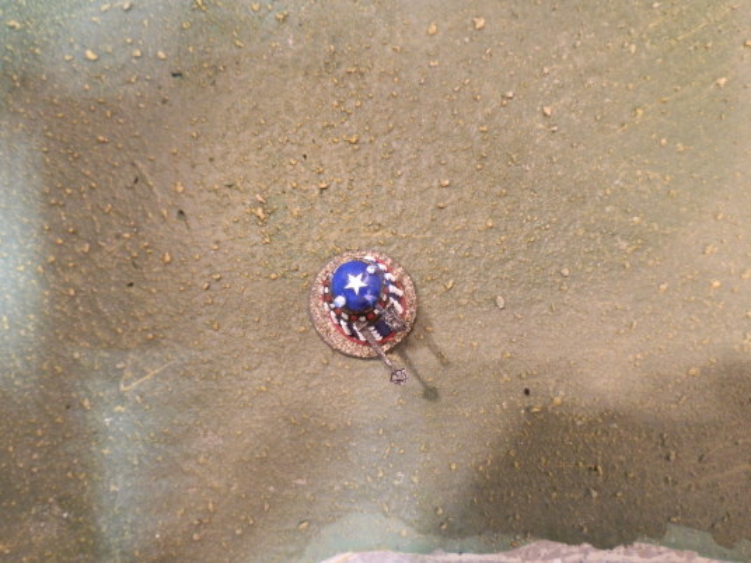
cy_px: 282
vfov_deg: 49.7
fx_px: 607
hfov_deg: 63.4
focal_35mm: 28
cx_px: 376
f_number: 3.1
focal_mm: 5
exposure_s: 1/8
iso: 250
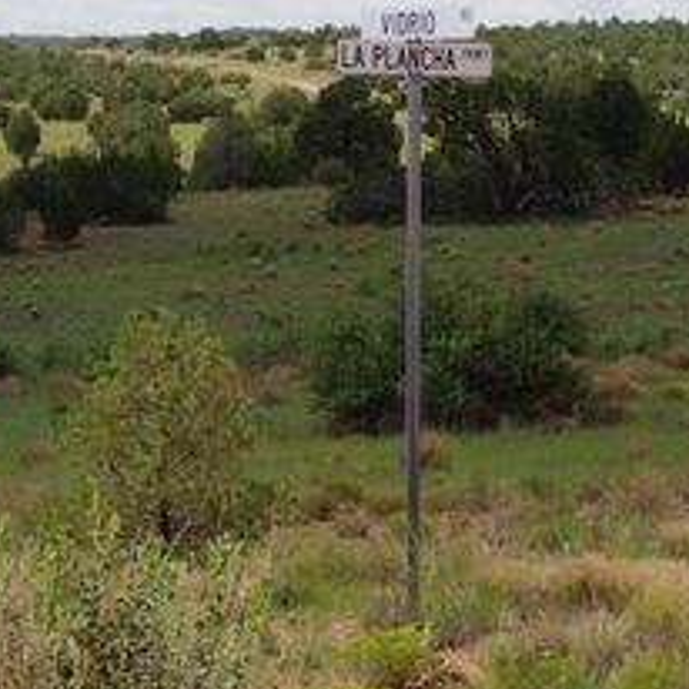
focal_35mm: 154
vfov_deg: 11.3
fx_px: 3468
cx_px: 418
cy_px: 226
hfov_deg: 11.3
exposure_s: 1/125
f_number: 10
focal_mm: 50
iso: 320
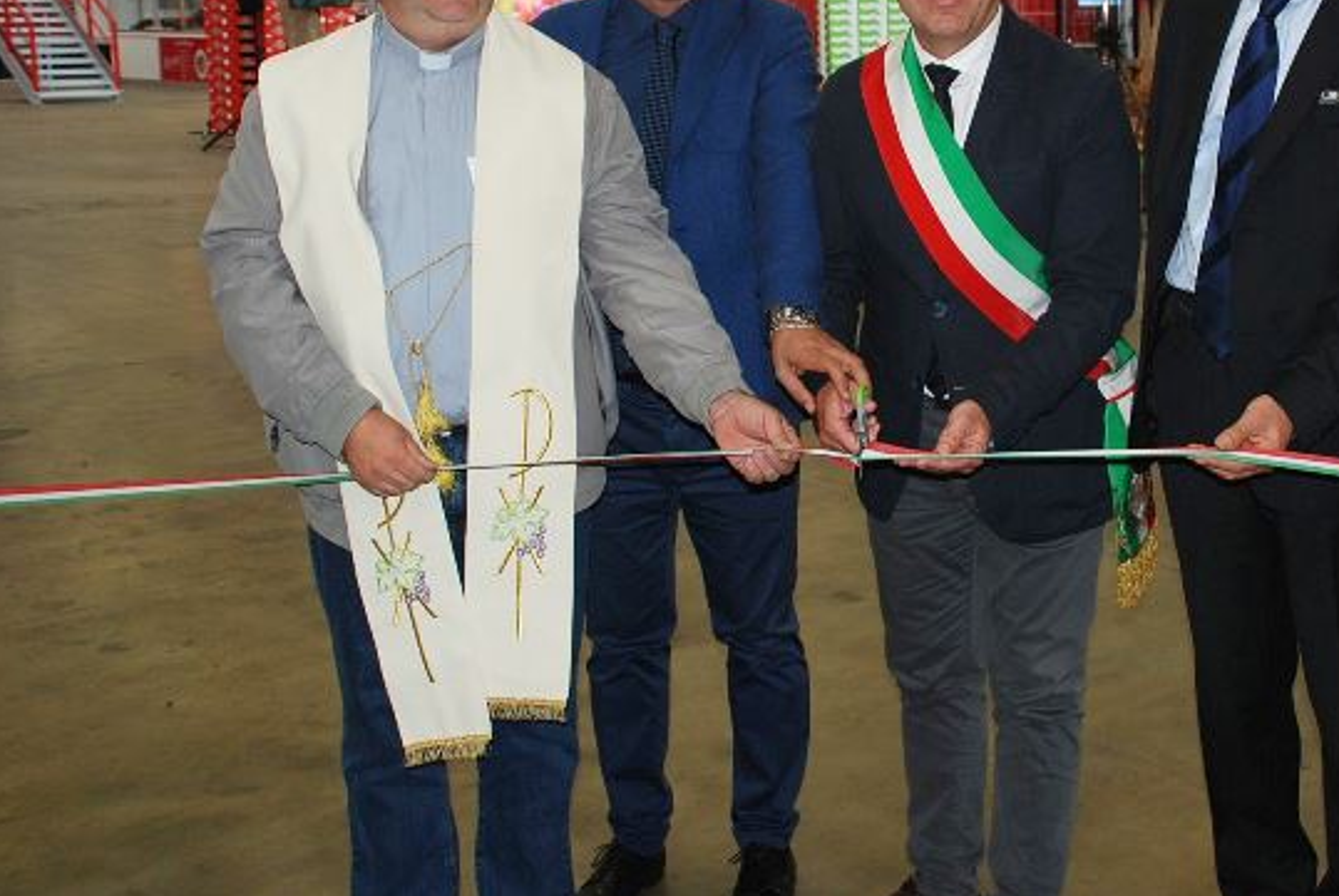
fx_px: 1825
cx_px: 939
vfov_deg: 27.3
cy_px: 241
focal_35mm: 49
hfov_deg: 39.6
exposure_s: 1/60
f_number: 3.8
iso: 200
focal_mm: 22
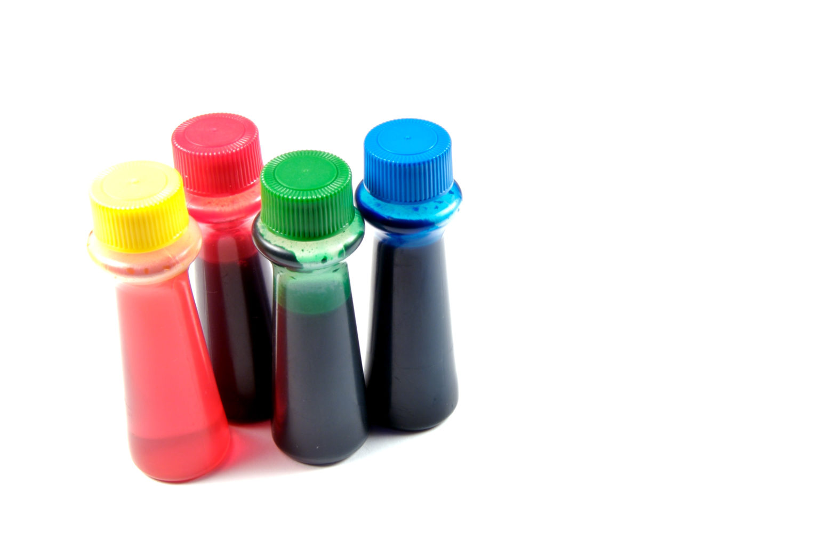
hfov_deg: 37.9
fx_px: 1191
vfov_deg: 25.6
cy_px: 270
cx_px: 410
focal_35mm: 52
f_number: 32
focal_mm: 35
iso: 200
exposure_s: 2
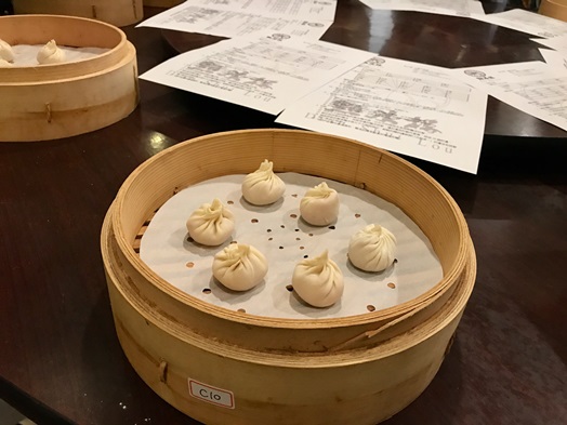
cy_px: 212
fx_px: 459
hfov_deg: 63.4
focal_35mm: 28
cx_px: 284
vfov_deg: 49.7
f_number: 1.8
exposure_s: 1/15
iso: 80
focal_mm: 3.99
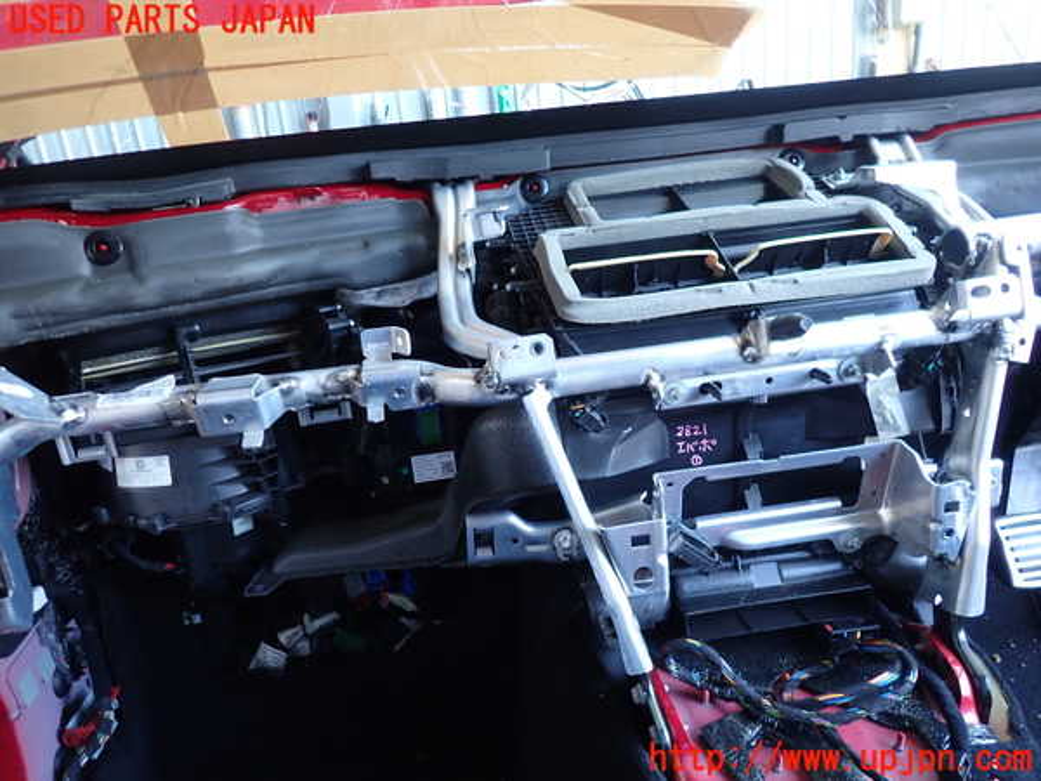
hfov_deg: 69.4
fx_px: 752
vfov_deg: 54.9
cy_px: 390
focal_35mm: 25
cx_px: 520
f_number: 2
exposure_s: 1/40
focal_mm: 4.5
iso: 200
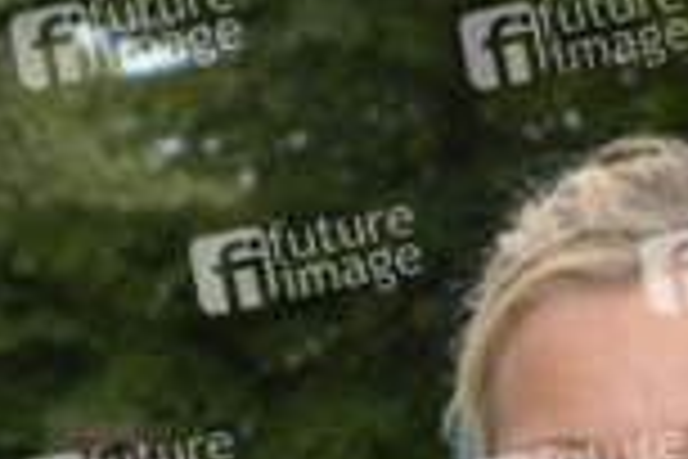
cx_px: 636
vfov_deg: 4.7
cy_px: 598
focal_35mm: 291
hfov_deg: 7.1
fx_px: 5561
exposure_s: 1/125
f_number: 11
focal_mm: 66
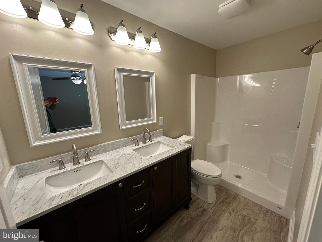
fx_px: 130
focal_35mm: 14
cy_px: 121
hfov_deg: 102.1
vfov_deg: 85.7
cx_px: 161
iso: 100
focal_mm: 2.22
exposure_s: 1/120
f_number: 2.2
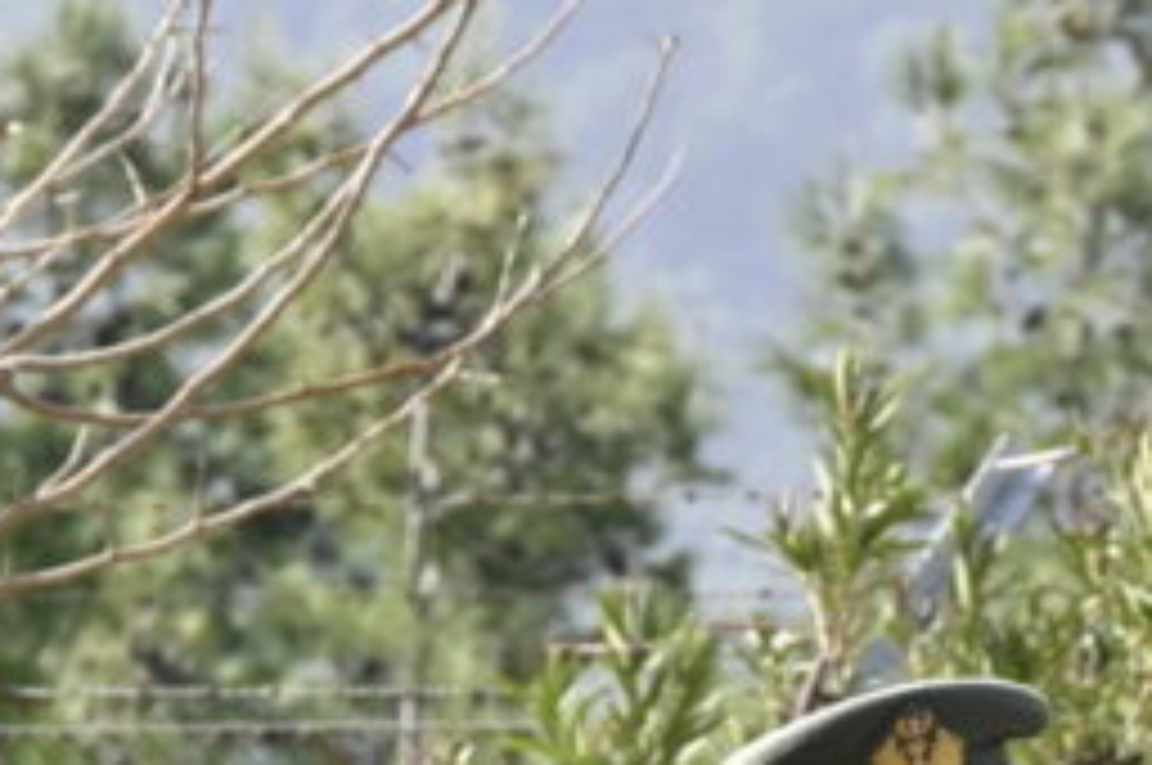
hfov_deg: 4.0
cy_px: 1116
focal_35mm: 517
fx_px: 16523
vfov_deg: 2.6
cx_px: 873
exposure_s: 1/2000
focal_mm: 115
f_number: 6.3
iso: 1250
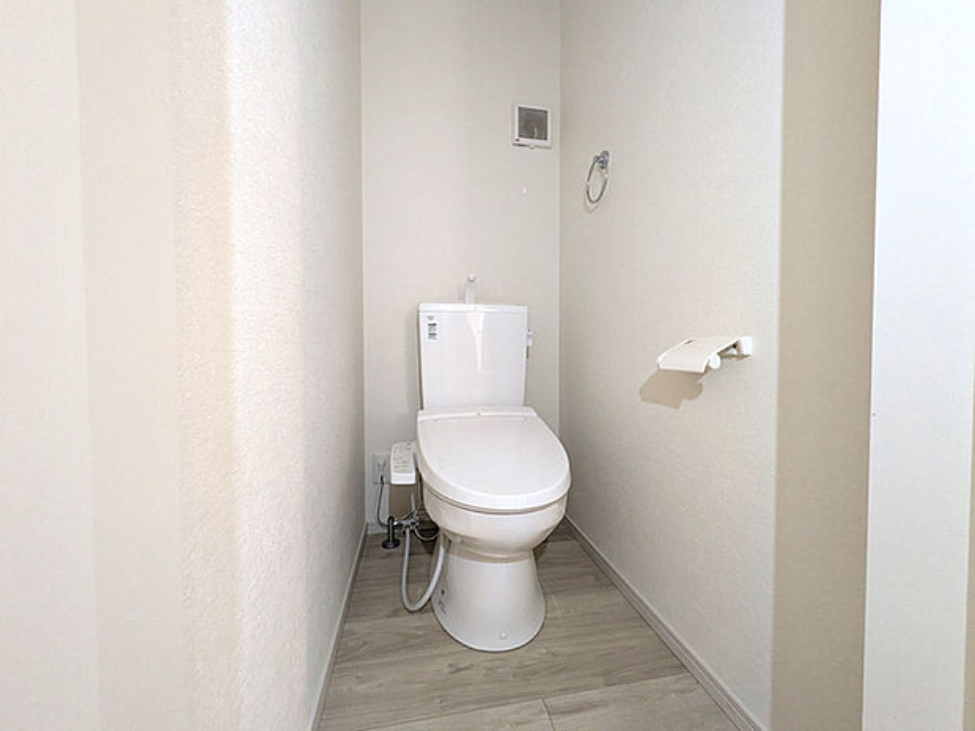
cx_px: 488
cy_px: 366
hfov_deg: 102.1
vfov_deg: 85.7
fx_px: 394
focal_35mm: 14
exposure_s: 1/60
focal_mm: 1.83
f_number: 2.2
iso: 293
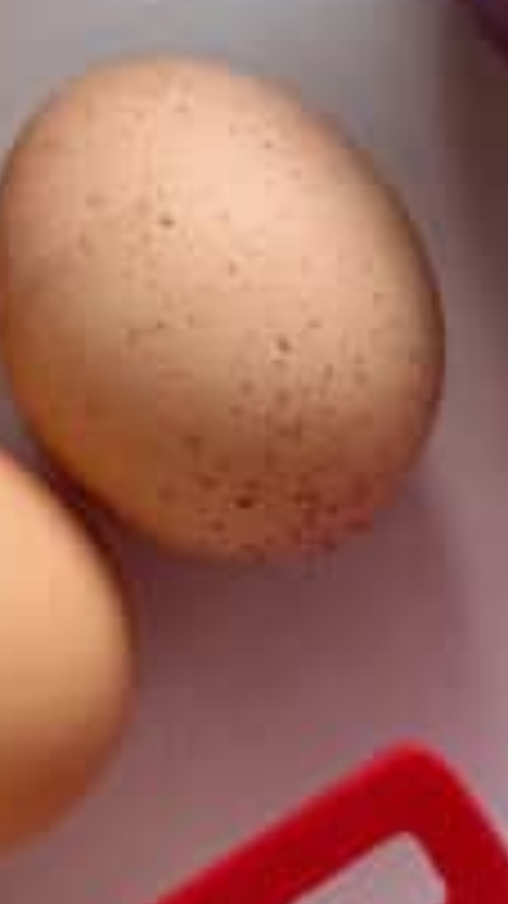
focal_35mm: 126
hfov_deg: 9.6
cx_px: 67
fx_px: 3019
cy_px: 173
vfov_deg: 16.9
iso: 160
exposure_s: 1/121
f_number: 1.8
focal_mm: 6.8
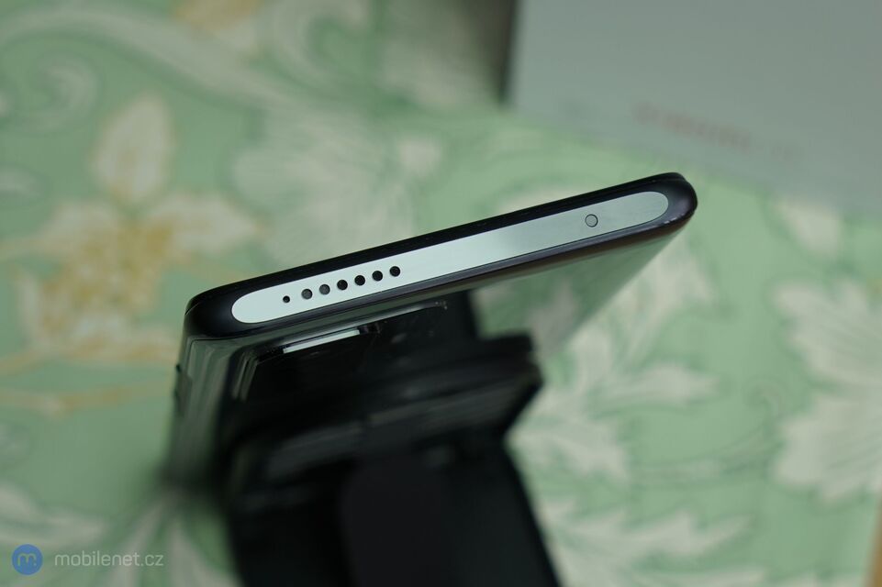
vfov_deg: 21.9
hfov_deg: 32.4
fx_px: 1518
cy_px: 294
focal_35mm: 62
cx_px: 441
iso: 400
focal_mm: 62
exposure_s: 1/125
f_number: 6.3
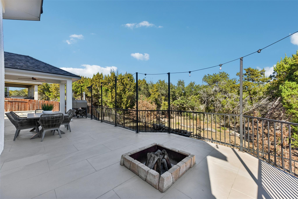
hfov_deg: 104.3
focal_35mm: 14
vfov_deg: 81.2
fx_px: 116
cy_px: 100
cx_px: 149
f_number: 8
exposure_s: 1/1000
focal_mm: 14
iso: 400
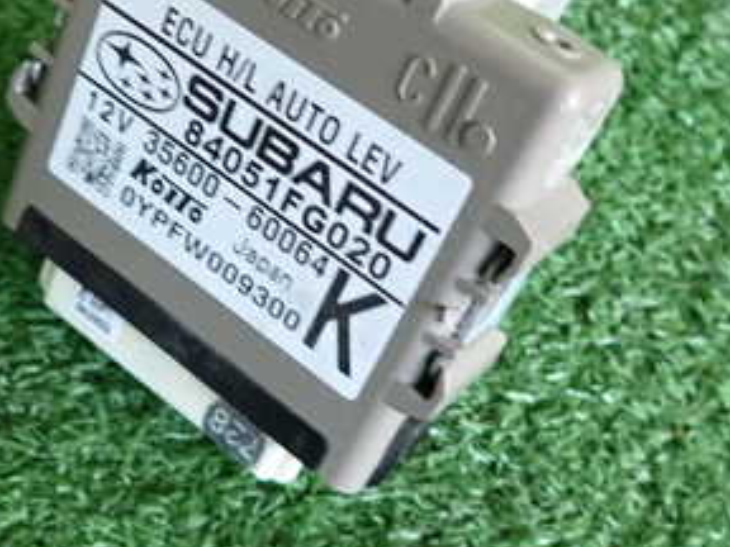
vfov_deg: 27.9
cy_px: 203
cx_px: 327
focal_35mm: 52
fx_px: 1097
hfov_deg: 36.8
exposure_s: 1/30
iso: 320
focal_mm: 4.5
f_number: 2
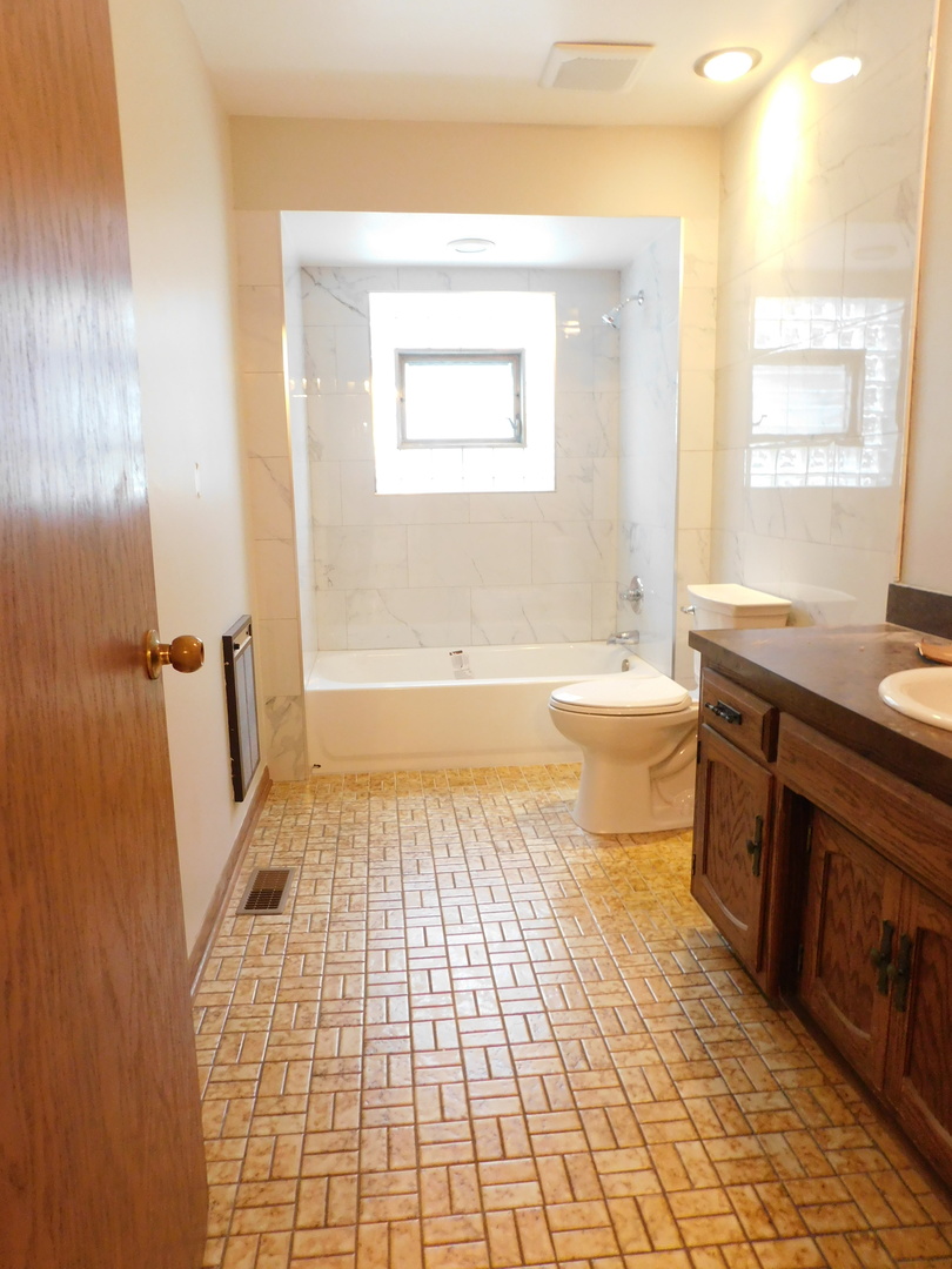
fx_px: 843
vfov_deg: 73.9
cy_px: 634
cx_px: 476
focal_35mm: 23
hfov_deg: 58.9
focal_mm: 4
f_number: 3
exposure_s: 1/8
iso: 450
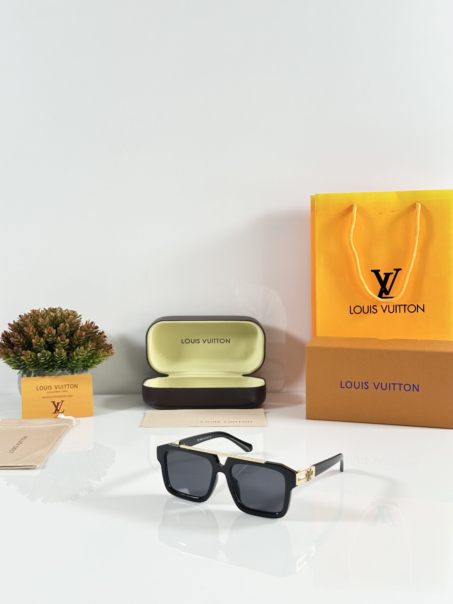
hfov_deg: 30.3
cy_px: 302
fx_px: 838
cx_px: 226
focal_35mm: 48
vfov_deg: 39.7
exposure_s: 1/100
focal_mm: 6.86
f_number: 1.78
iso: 100
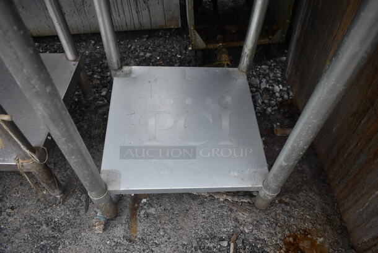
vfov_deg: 48.0
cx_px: 189
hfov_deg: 67.3
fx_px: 284
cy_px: 126
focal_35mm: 27
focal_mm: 18
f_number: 4.5
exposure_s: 1/80
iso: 100
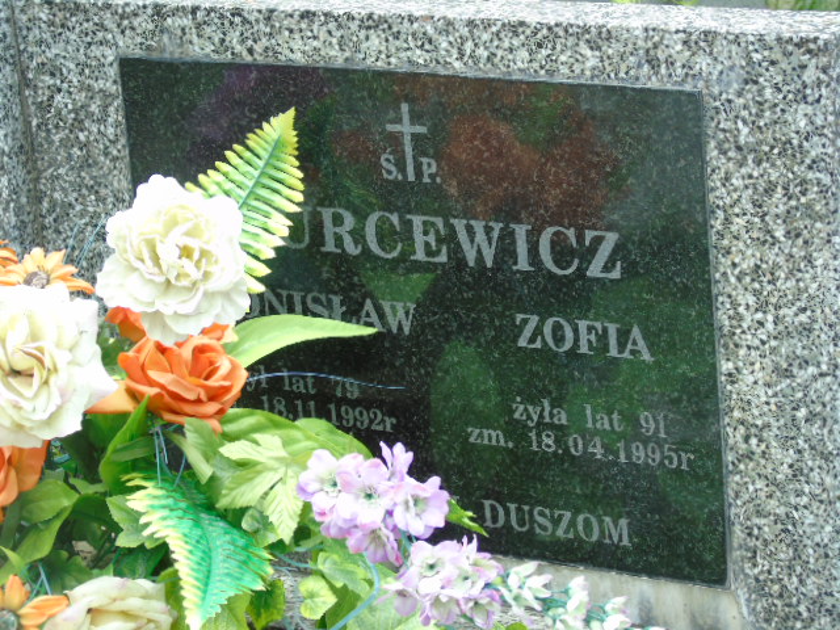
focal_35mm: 142
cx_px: 420
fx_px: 3446
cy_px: 315
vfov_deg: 10.4
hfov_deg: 13.9
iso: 160
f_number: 4.7
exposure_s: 1/125
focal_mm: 25
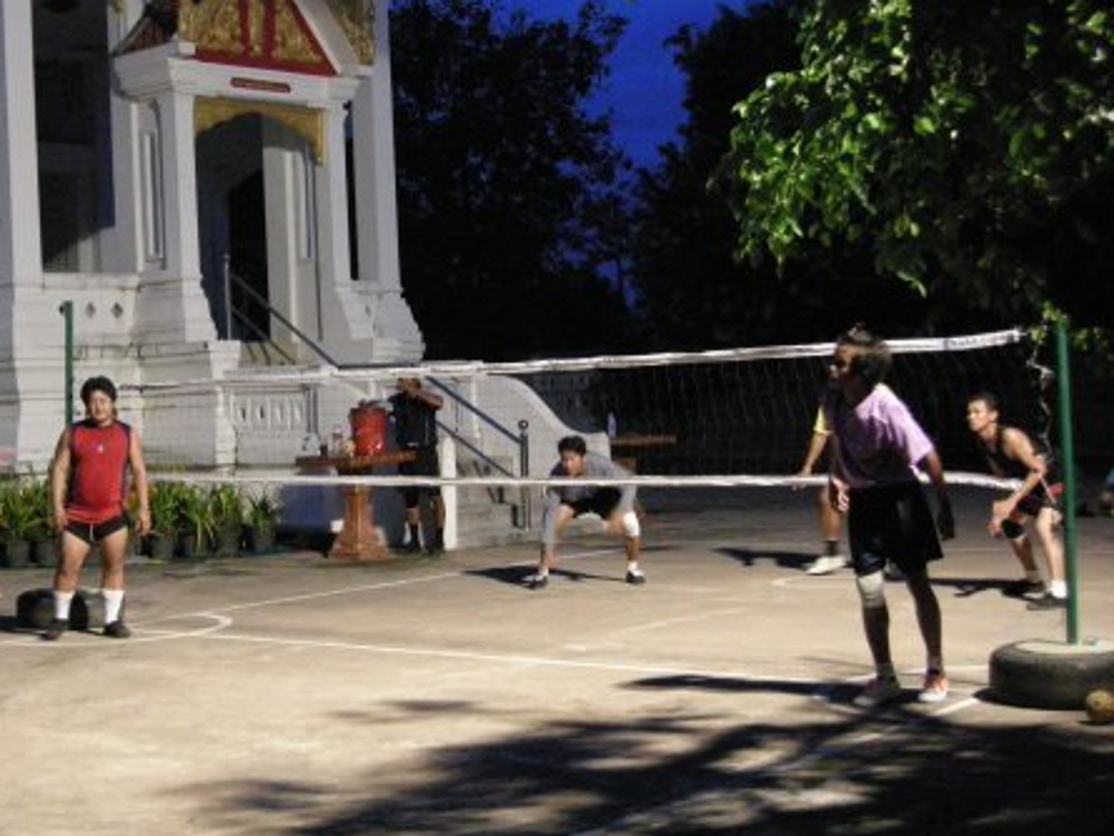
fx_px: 1899
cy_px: 418
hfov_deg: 32.3
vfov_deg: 24.8
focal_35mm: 59
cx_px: 345
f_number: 2.9
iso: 800
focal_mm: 8.5
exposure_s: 1/16.1
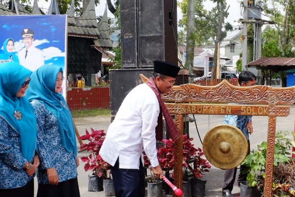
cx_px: 213
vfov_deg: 26.9
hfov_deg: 38.8
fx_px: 410
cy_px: 121
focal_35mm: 50
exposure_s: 1/350
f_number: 7.1
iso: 400
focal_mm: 16
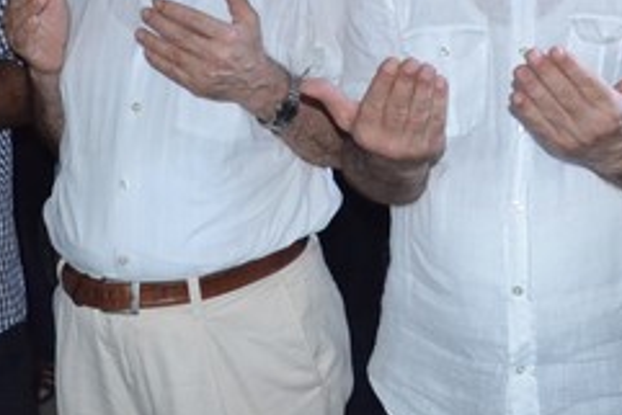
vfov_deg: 17.3
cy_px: -89
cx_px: 369
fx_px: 1297
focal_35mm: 75
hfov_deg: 26.9
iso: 3200
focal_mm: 18
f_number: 3.5
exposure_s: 1/60
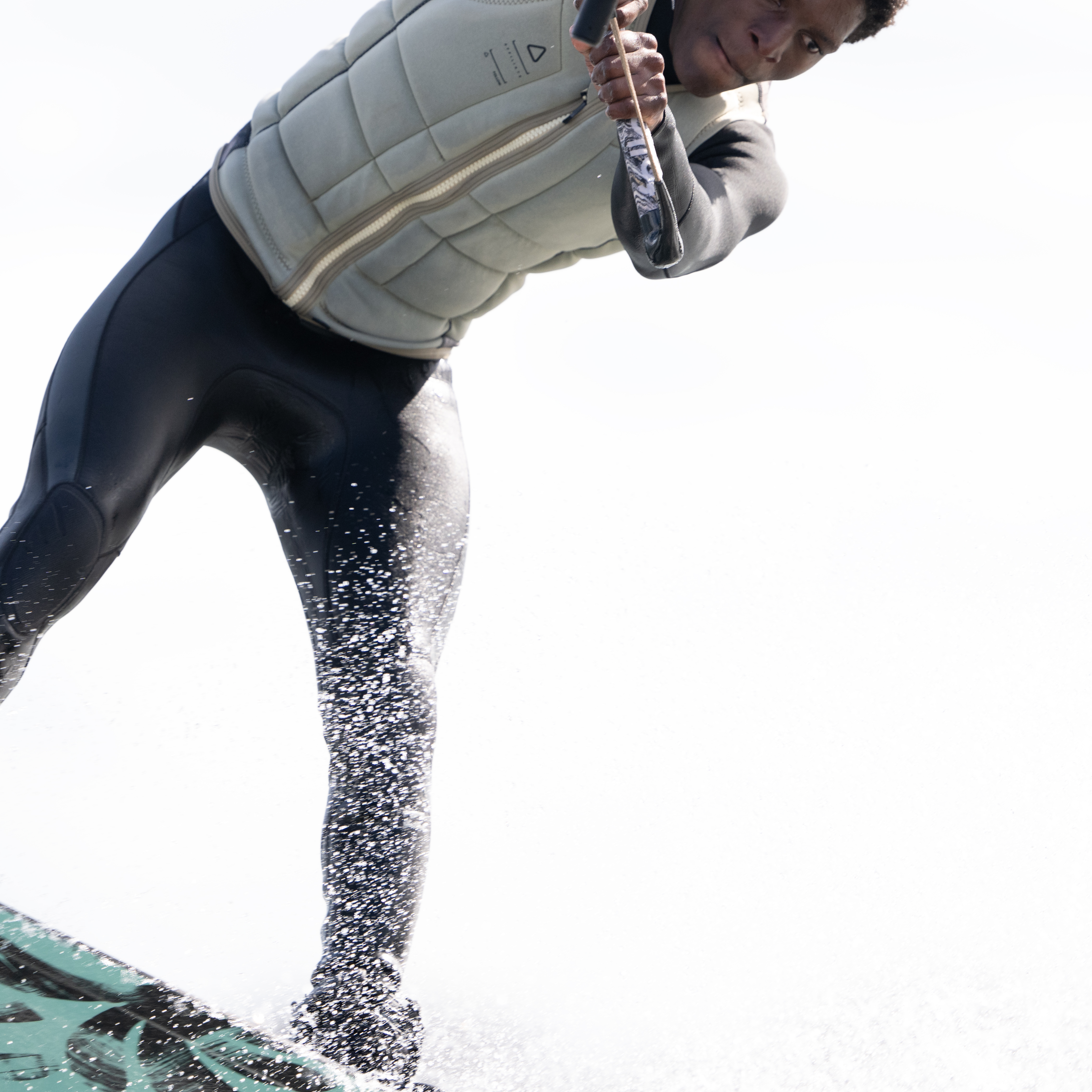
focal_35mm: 674
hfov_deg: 2.6
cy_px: 398
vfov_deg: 2.6
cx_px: 451
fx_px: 24055
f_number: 4
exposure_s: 1/1600
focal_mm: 400
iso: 320
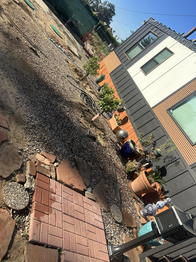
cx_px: 98
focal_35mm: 26
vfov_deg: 67.3
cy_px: 131
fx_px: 196
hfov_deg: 53.1
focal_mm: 5.7
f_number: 1.5
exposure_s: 1/2123
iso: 50
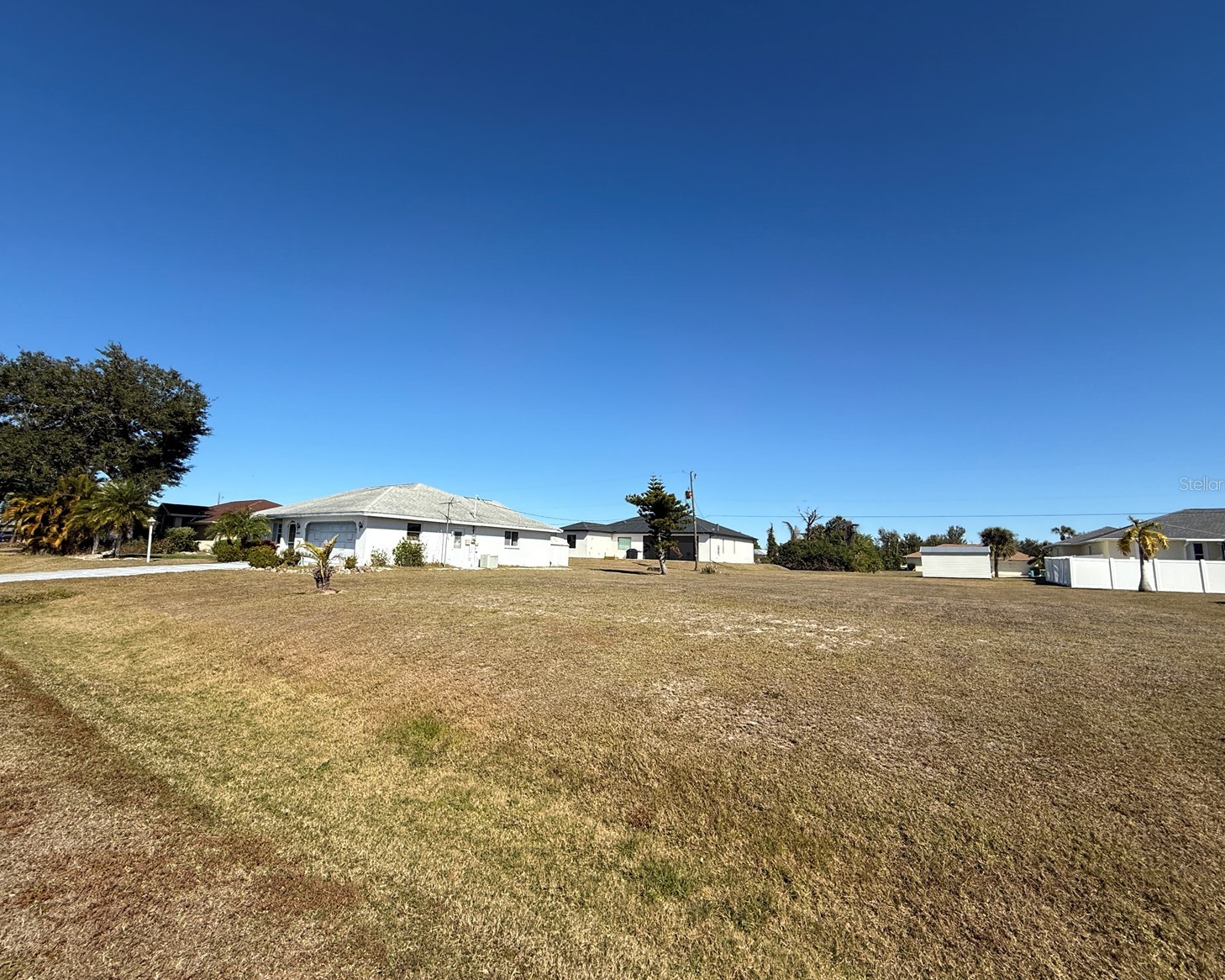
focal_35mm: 15
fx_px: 544
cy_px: 483
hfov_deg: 96.7
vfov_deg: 84.0
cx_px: 586
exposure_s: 1/3460
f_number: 2.2
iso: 50
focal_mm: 2.22
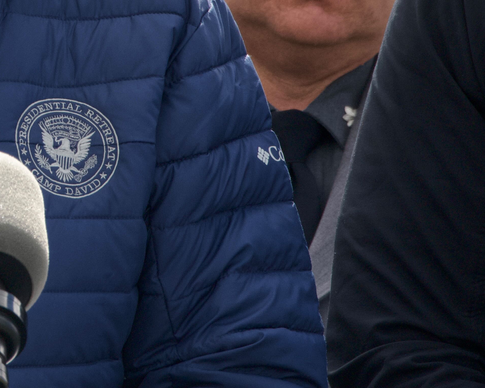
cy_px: -125
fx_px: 24231
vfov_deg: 0.9
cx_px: -209
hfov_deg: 1.1
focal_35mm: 1688
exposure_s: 1/250
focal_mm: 400
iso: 400
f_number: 14
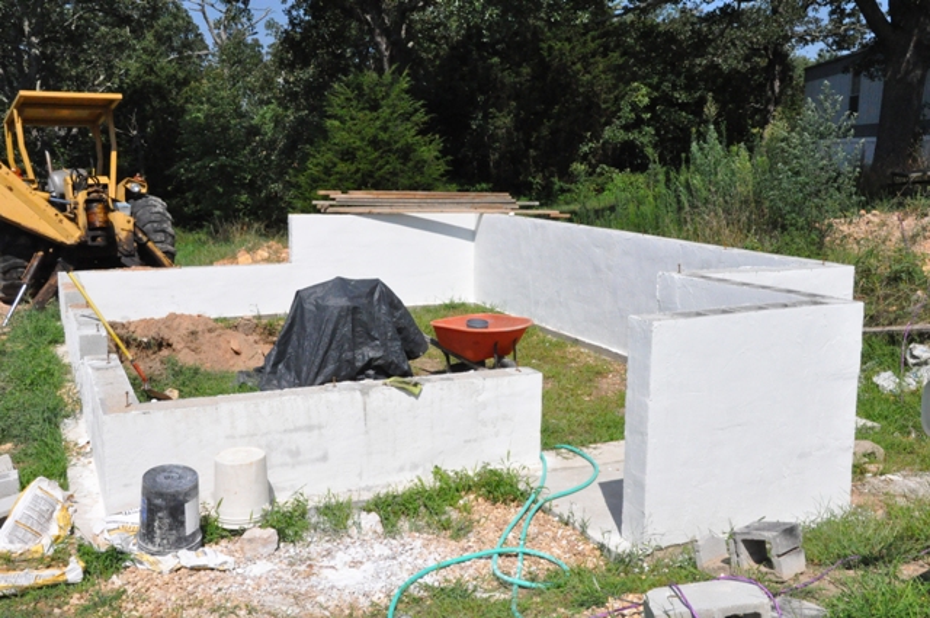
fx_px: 968
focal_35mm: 38
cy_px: 309
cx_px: 465
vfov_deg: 35.4
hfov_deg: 51.3
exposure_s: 1/1600
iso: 3200
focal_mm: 25
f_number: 22
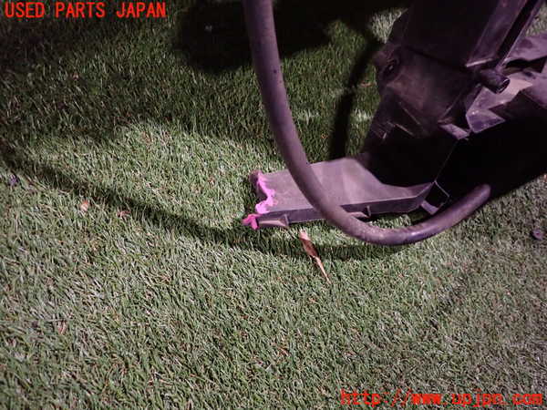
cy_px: 205
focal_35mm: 25
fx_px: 395
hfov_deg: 69.4
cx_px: 274
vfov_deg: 54.9
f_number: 2
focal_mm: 4.5
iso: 640
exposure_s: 1/30
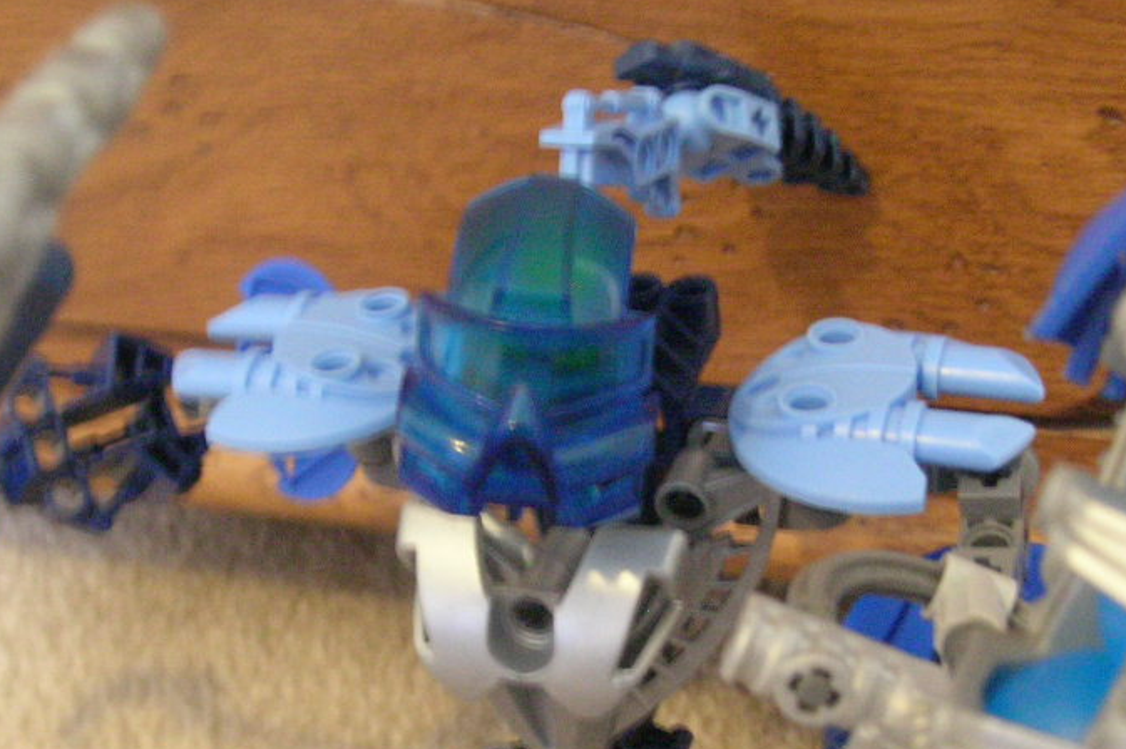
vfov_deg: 23.4
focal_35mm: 57
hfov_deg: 35.1
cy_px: 585
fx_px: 1782
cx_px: 596
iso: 300
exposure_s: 1/3.1
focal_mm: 6
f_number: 2.7
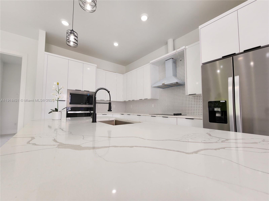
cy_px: 100
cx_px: 134
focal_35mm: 13
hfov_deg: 106.2
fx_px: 101
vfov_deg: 89.9
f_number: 2.2
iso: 64
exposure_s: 1/120
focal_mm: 2.2
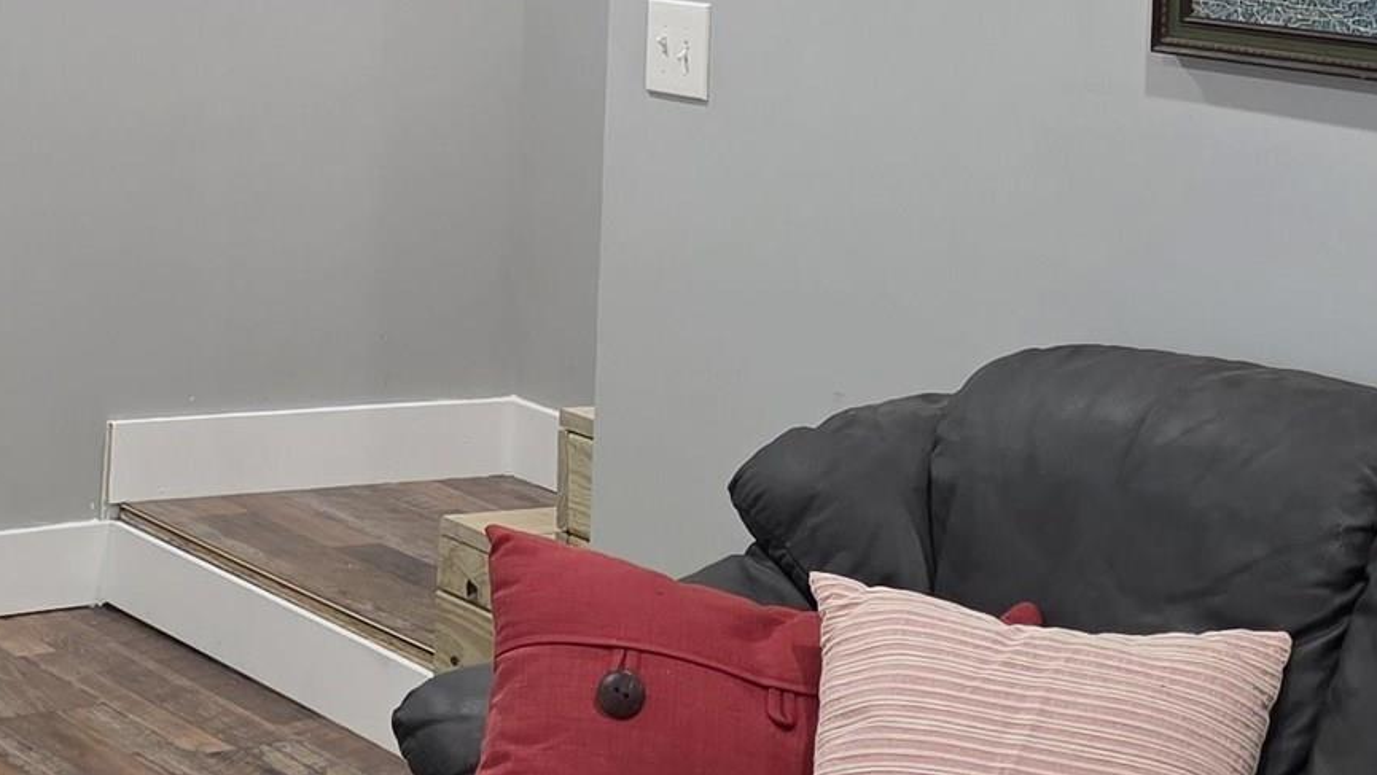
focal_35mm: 89
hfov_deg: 23.4
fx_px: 3250
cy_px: -166
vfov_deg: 13.2
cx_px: 196
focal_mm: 6.3
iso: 320
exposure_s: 1/120
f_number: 1.7
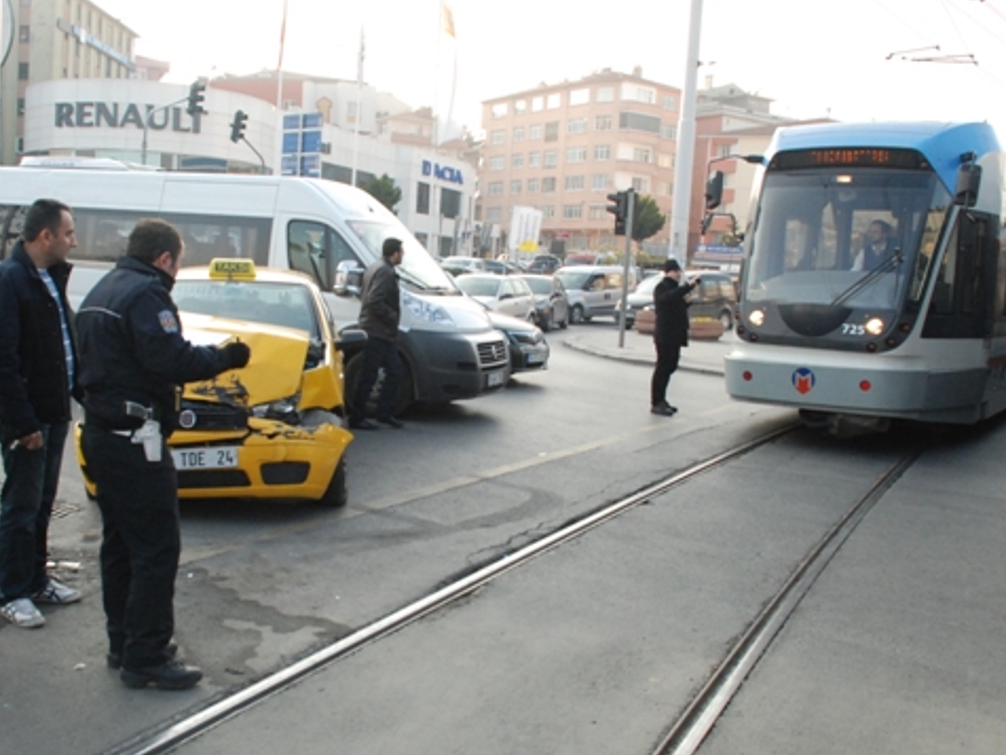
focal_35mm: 35
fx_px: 1017
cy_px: 406
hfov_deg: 52.5
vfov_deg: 40.7
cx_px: 433
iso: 1000
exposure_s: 1/320
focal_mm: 18
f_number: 9
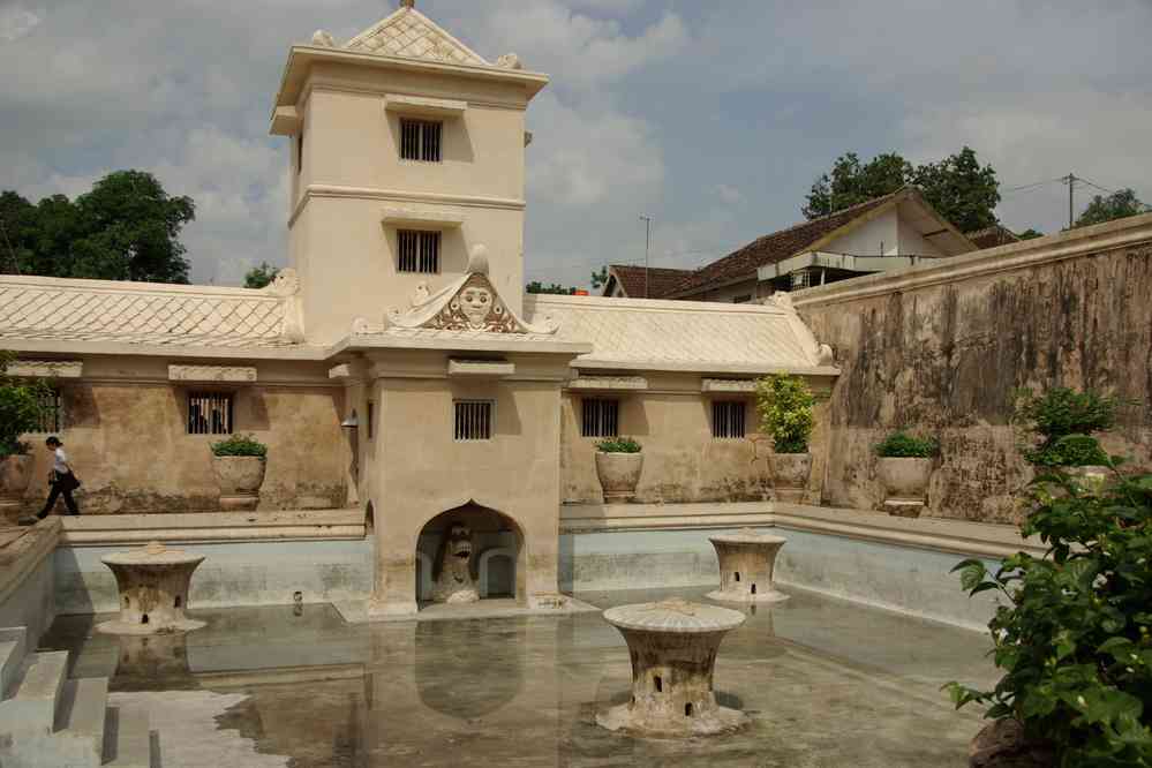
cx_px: 576
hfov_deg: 55.1
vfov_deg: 38.4
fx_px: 1104
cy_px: 384
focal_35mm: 34
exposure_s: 1/350
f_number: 8
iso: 100
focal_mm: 23
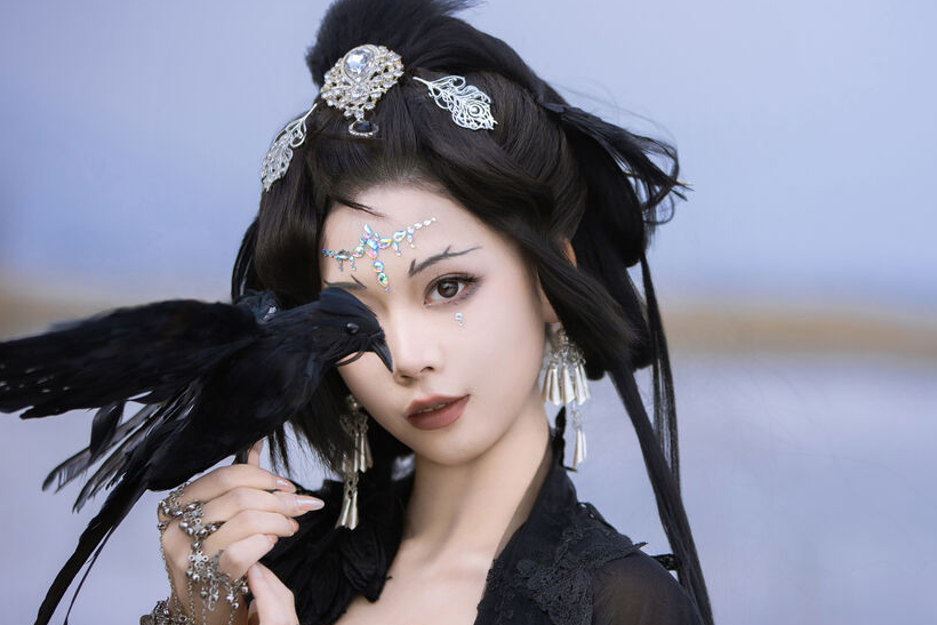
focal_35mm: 161
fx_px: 4191
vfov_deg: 8.5
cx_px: 632
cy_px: 414
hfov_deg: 12.7
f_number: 2.8
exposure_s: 1/1000
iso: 125
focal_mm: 110
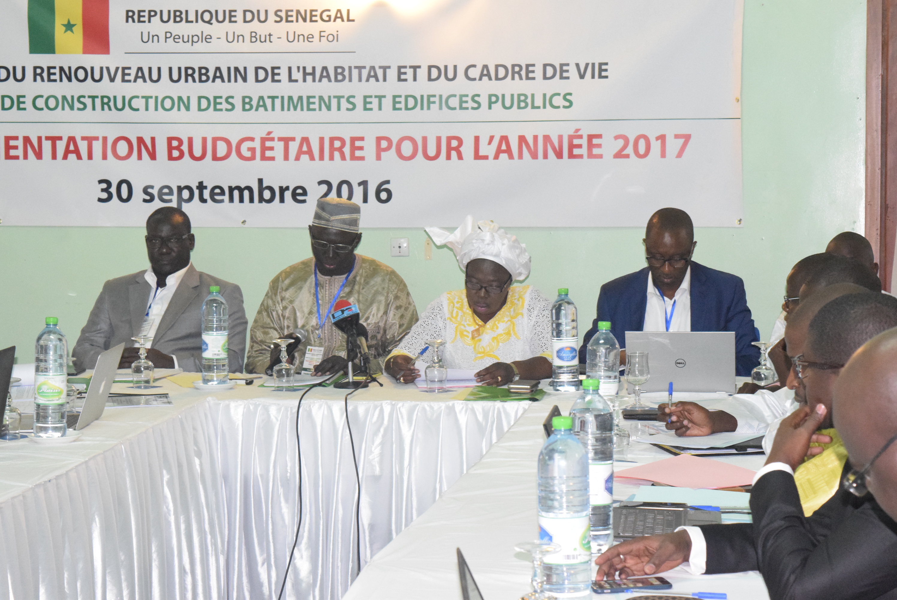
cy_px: 300
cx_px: 448
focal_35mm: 82
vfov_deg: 16.6
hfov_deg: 24.6
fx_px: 2057
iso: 6400
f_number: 8
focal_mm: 55
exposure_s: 1/80
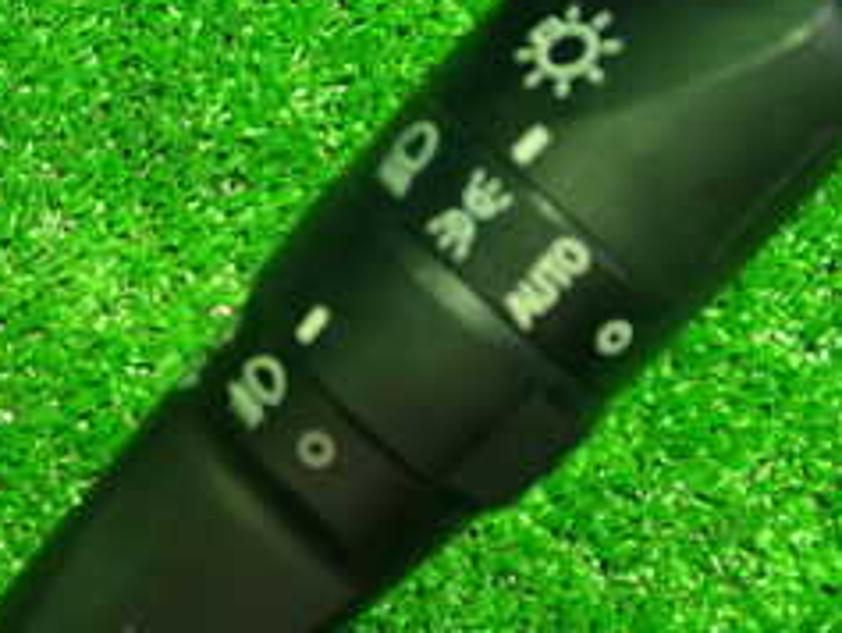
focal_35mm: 76
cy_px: 267
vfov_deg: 19.4
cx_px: 163
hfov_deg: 25.2
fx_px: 1850
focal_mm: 5.4
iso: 800
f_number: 2.3
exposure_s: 1/20
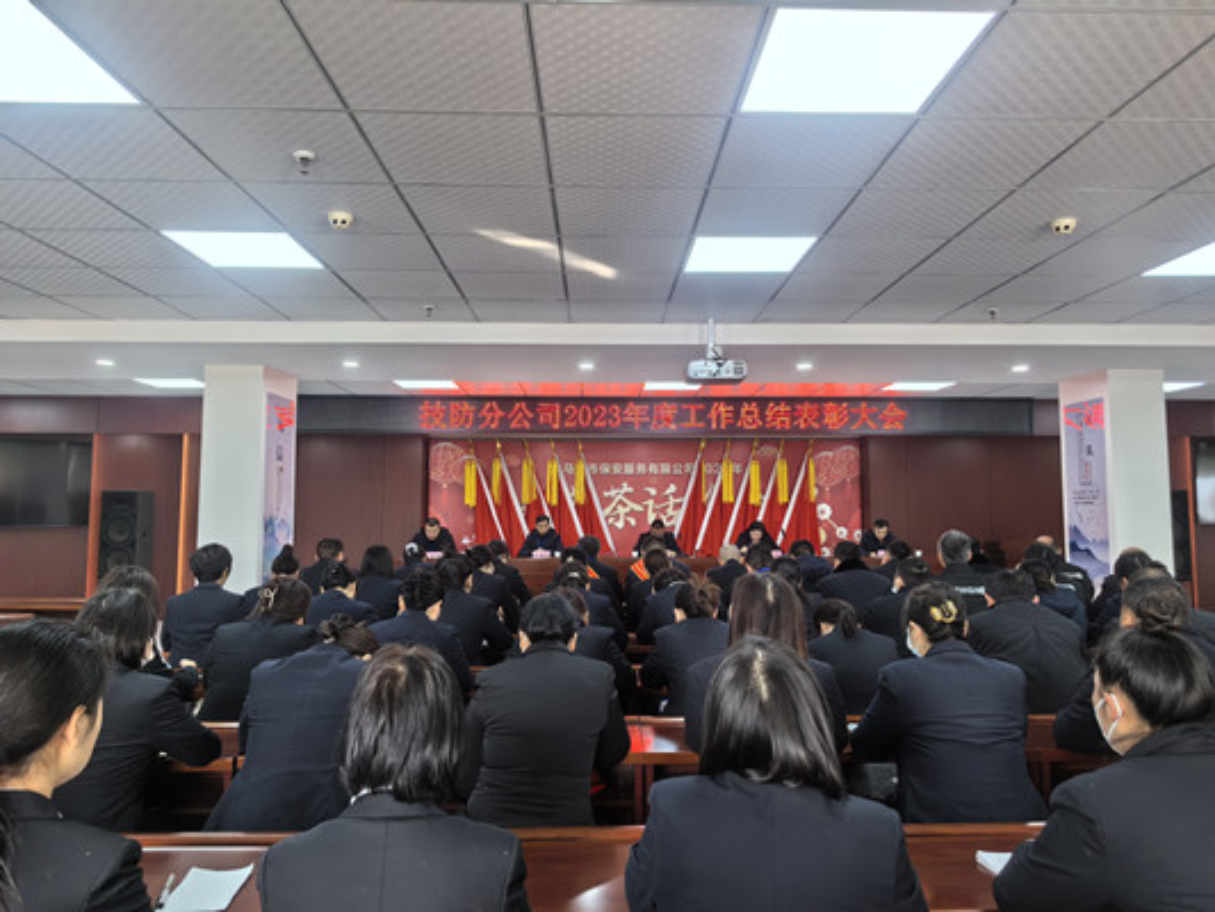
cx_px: 608
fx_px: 878
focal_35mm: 25
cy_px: 456
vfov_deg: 54.9
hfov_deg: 69.4
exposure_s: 1/100
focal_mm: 5.75
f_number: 2
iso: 80
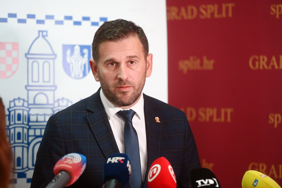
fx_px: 1567
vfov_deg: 6.9
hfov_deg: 10.3
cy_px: 94
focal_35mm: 200
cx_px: 141
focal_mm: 200
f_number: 3.2
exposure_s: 1/250
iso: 2500
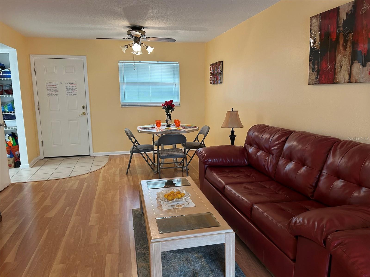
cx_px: 185
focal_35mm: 26
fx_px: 278
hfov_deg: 67.3
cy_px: 138
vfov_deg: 53.1
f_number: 1.5
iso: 160
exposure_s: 1/60
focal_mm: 5.7
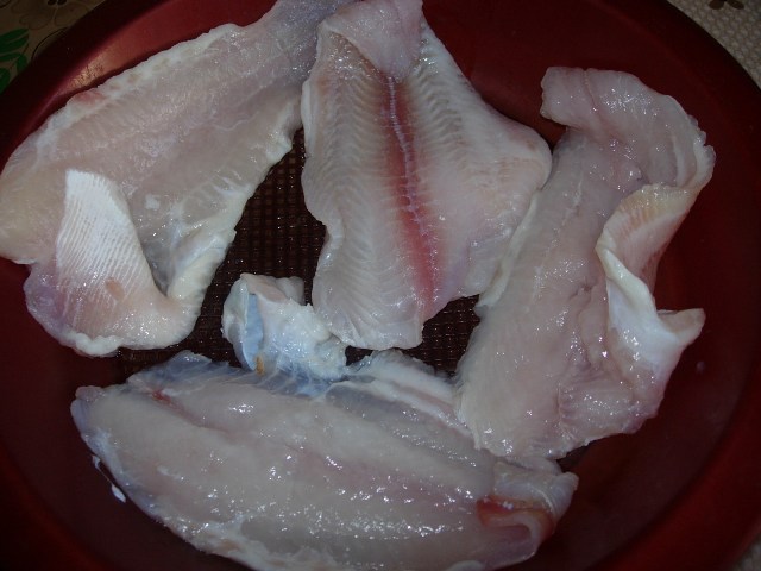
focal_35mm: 38
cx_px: 380
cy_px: 286
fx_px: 835
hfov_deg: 49.0
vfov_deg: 37.7
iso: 79
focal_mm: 7.8
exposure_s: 1/64
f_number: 2.8
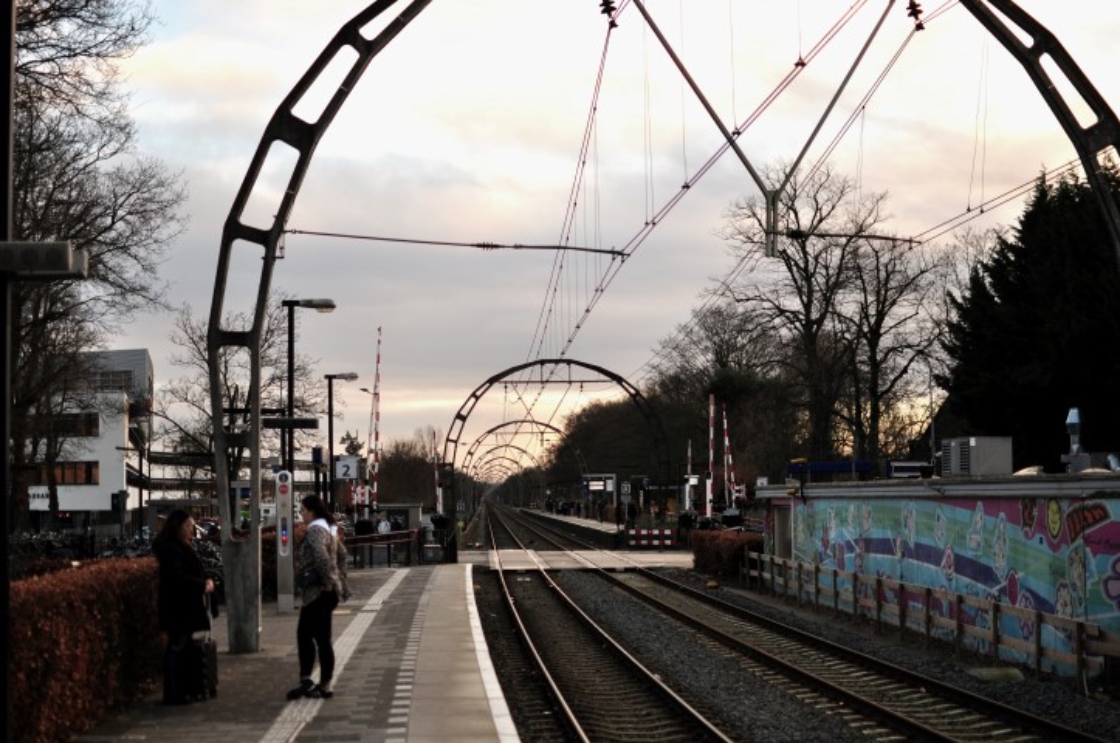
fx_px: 1631
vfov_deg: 25.7
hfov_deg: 37.9
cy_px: 372
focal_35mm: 52
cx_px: 560
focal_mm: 35
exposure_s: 1/2500
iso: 400
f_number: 2.2
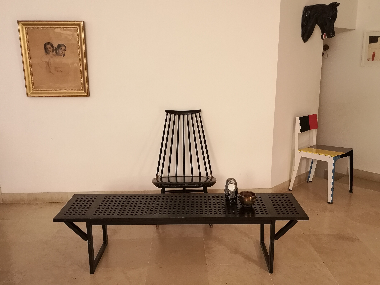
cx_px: 190
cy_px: 142
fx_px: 351
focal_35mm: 32
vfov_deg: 44.2
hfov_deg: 56.8
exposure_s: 1/20
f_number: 1.8
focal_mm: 3.95
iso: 500
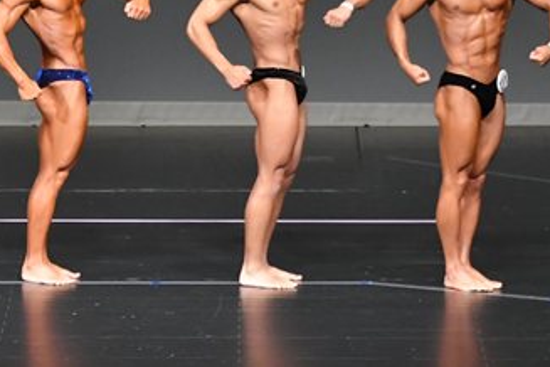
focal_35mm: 434
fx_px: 6630
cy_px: 94
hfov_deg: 4.7
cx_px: -6
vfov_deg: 3.2
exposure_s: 1/400
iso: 5000
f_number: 5.6
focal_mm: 122
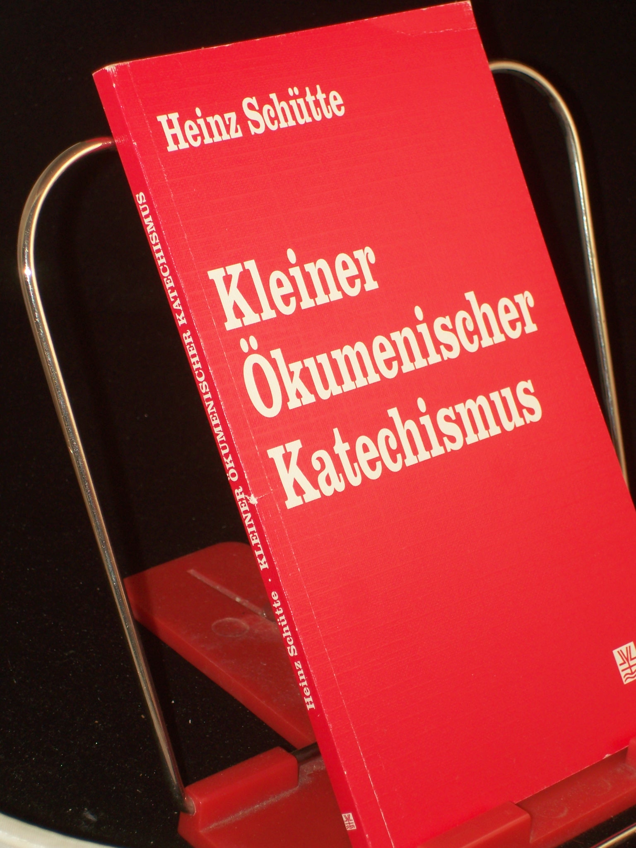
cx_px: 318
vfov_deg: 19.3
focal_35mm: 102
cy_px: 424
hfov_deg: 14.5
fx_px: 2499
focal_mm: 16.8
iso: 80
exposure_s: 1/100
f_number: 4.6
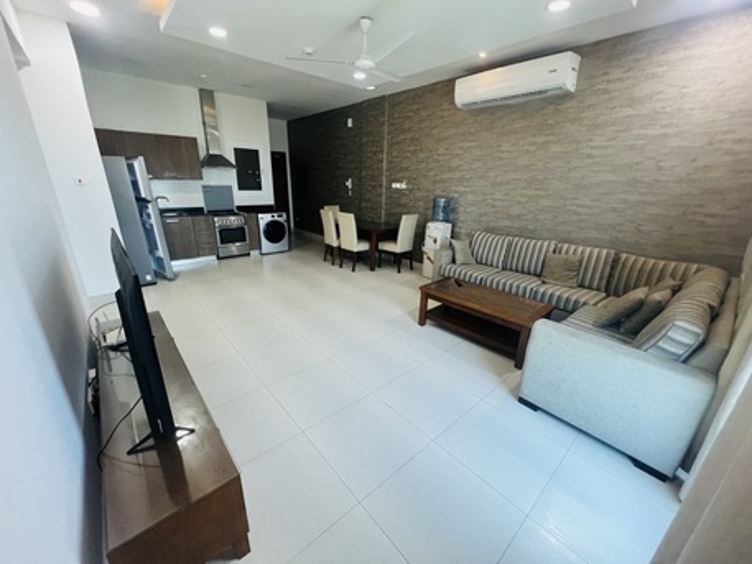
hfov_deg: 106.2
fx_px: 282
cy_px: 282
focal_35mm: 13
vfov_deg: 89.9
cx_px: 376
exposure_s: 1/100
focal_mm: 1.57
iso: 250
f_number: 1.8
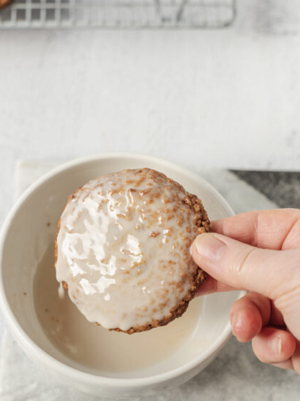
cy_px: 259
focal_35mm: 65
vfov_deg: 29.7
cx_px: 132
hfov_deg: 22.6
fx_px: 751
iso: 125
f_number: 4.5
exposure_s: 1/20
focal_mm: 50
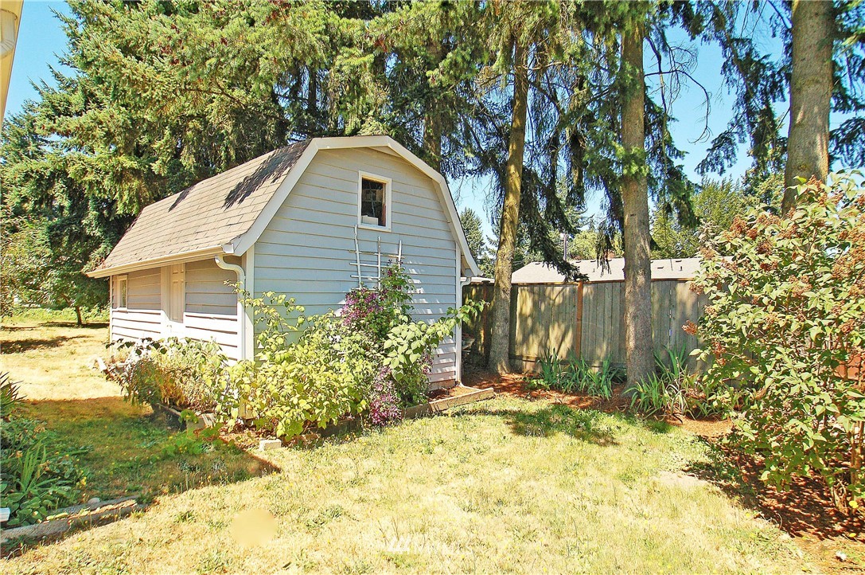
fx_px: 432
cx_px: 432
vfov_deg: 67.2
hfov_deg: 90.1
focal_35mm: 18
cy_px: 288
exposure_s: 1/200
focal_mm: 12
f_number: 7.1
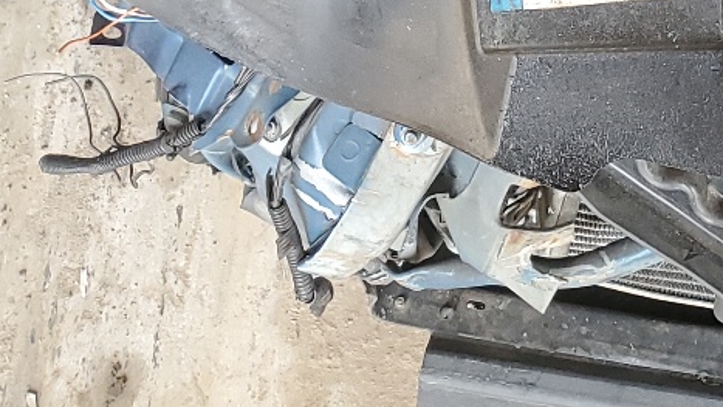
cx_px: 760
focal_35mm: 97
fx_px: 1860
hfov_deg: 21.1
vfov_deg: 10.9
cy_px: -512
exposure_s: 1/120
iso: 67
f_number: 1.5
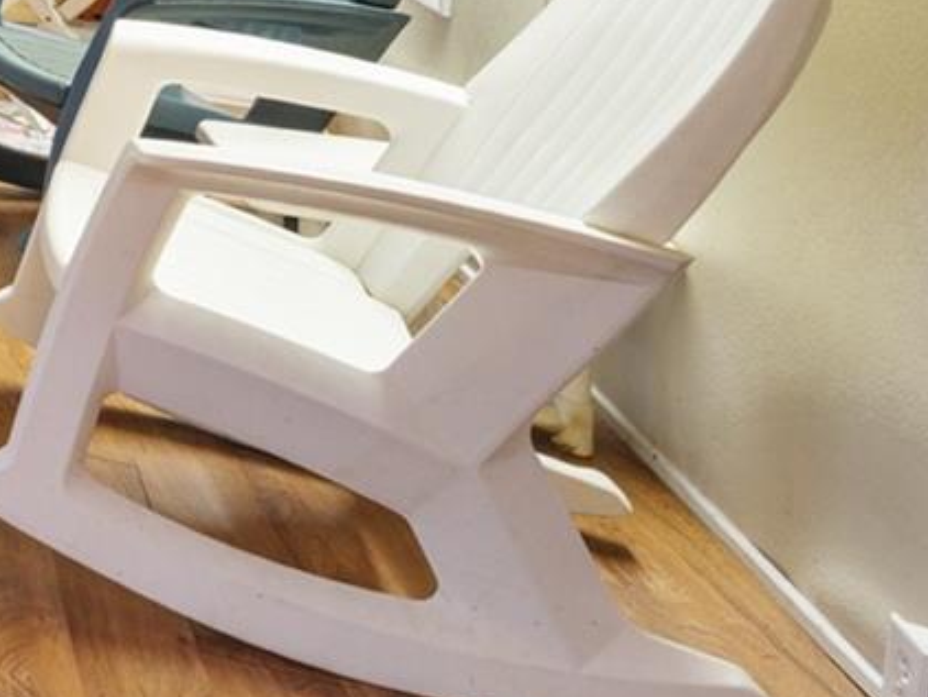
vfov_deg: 23.0
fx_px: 1368
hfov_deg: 21.5
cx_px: -789
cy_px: -354
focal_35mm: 51
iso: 500
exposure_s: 1
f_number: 8
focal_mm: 14
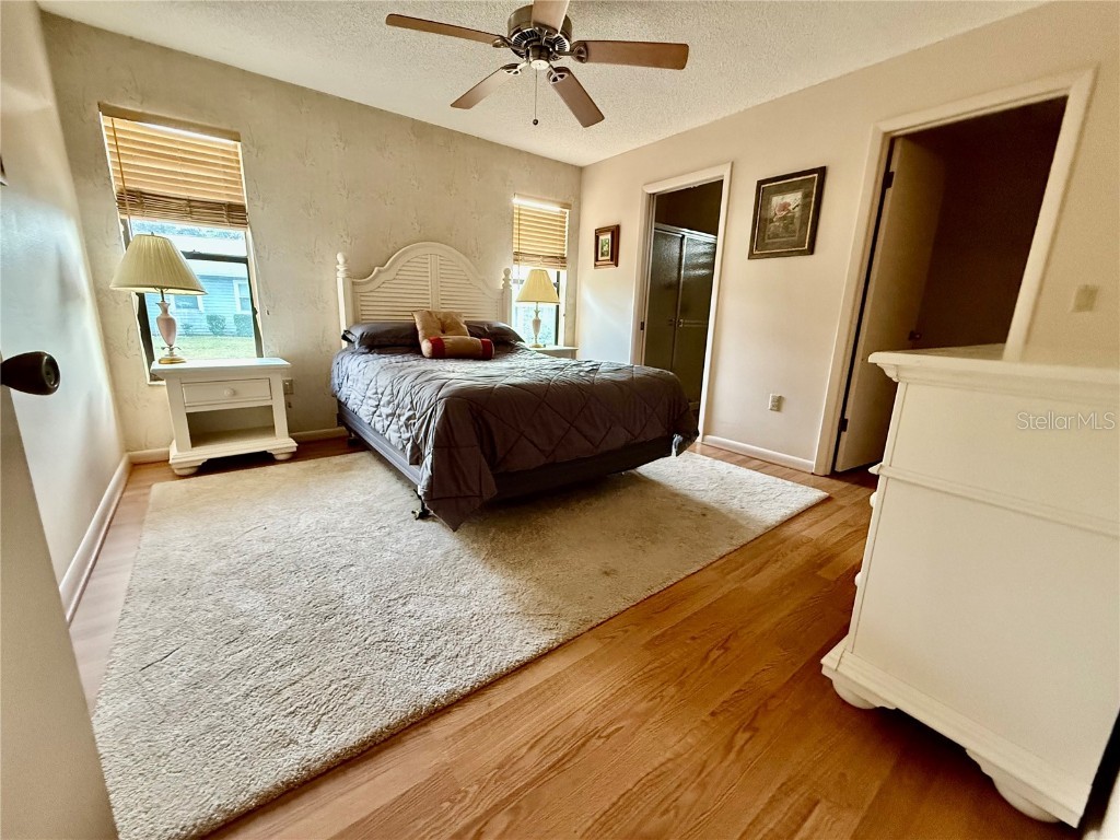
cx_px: 560
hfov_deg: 102.1
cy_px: 420
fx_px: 453
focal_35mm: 14
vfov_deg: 85.7
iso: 800
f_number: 2.2
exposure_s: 1/60
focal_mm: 2.22
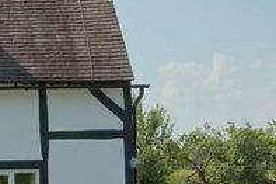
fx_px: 735
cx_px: -18
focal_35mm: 96
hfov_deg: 20.4
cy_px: 174
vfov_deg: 14.1
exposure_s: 1/100
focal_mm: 18
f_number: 9
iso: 100
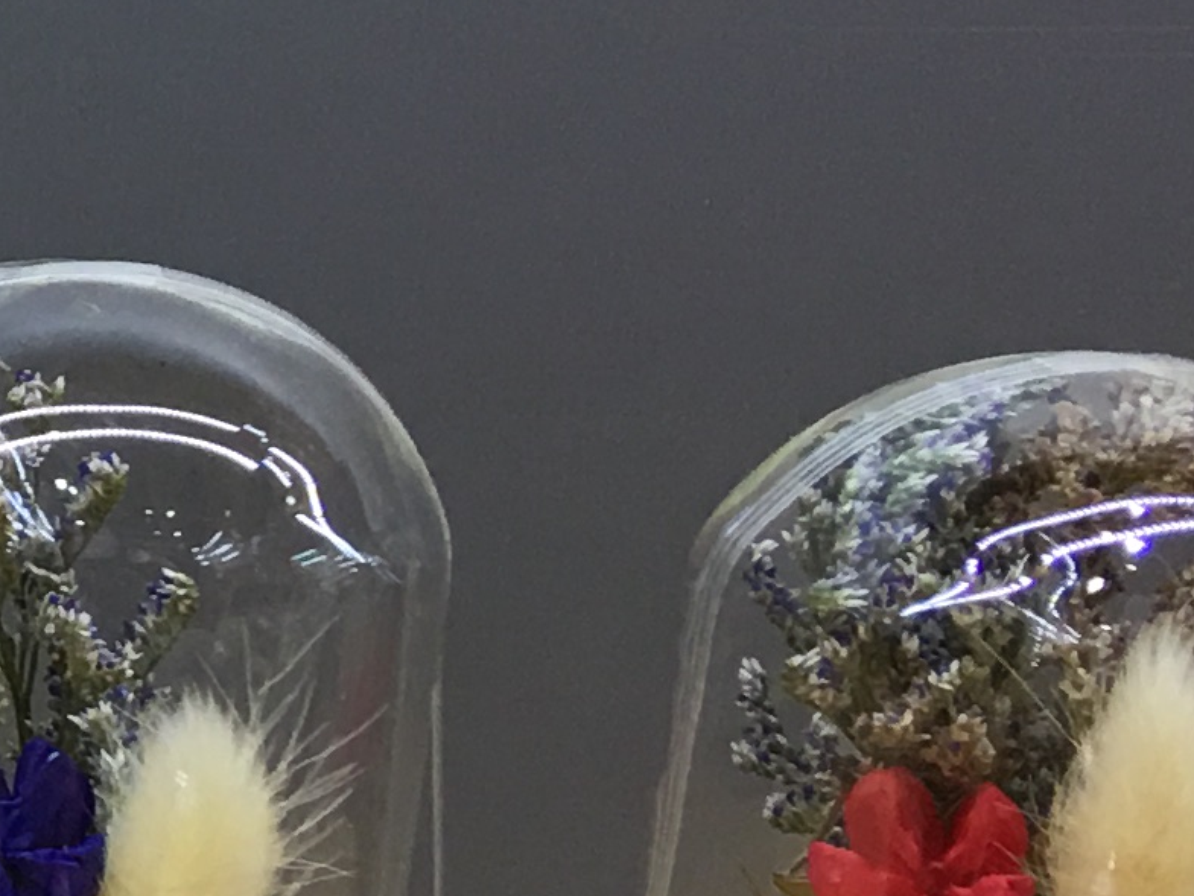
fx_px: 5140
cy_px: 481
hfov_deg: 11.5
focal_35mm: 149
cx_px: -1425
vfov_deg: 10.0
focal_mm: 4.15
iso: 25
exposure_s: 1/33
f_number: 2.2
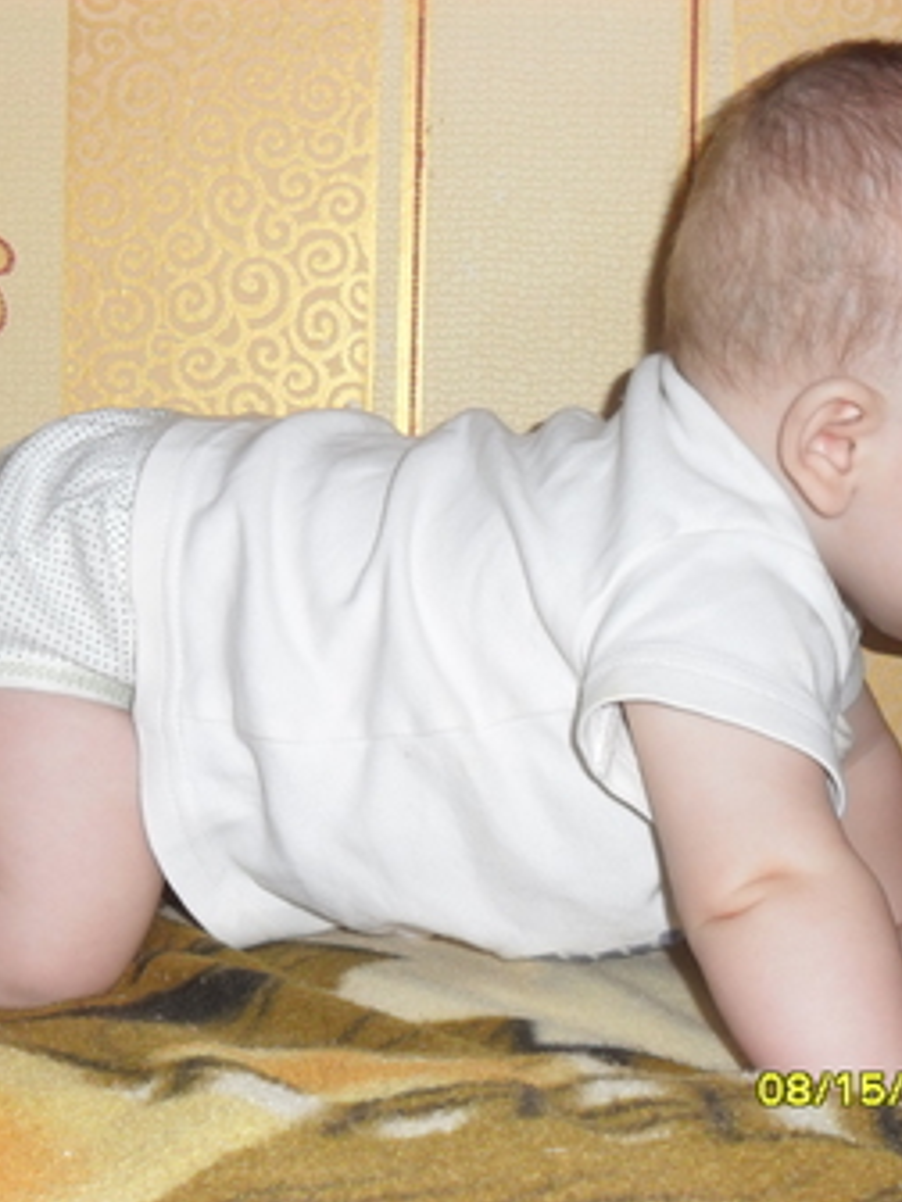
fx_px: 2050
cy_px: 601
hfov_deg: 24.8
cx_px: 501
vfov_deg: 32.7
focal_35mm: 59
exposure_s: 1/45
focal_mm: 7.8
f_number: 4.5
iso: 200
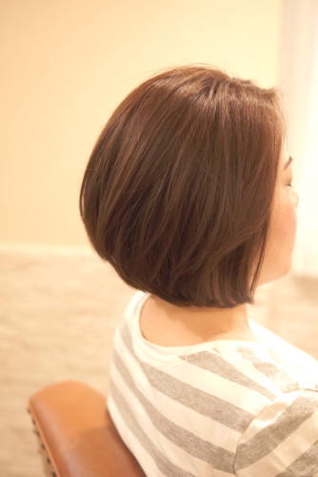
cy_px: 238
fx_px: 695
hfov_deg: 25.8
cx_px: 159
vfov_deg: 37.8
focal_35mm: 52
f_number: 2.2
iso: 400
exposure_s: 1/160
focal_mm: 35
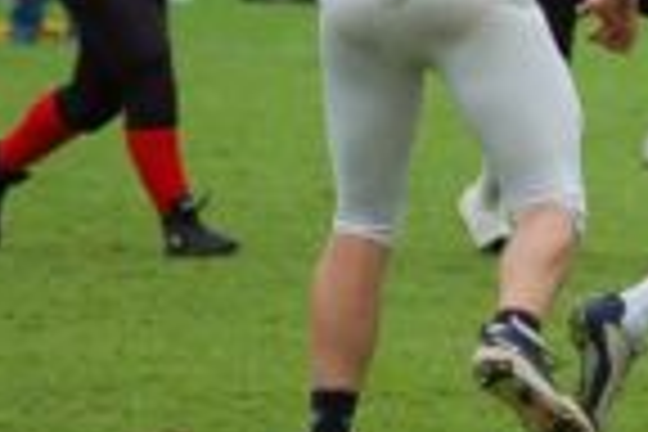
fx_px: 9323
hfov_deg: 4.0
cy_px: 94
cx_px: 853
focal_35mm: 518
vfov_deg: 2.7
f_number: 4.2
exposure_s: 1/800
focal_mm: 110
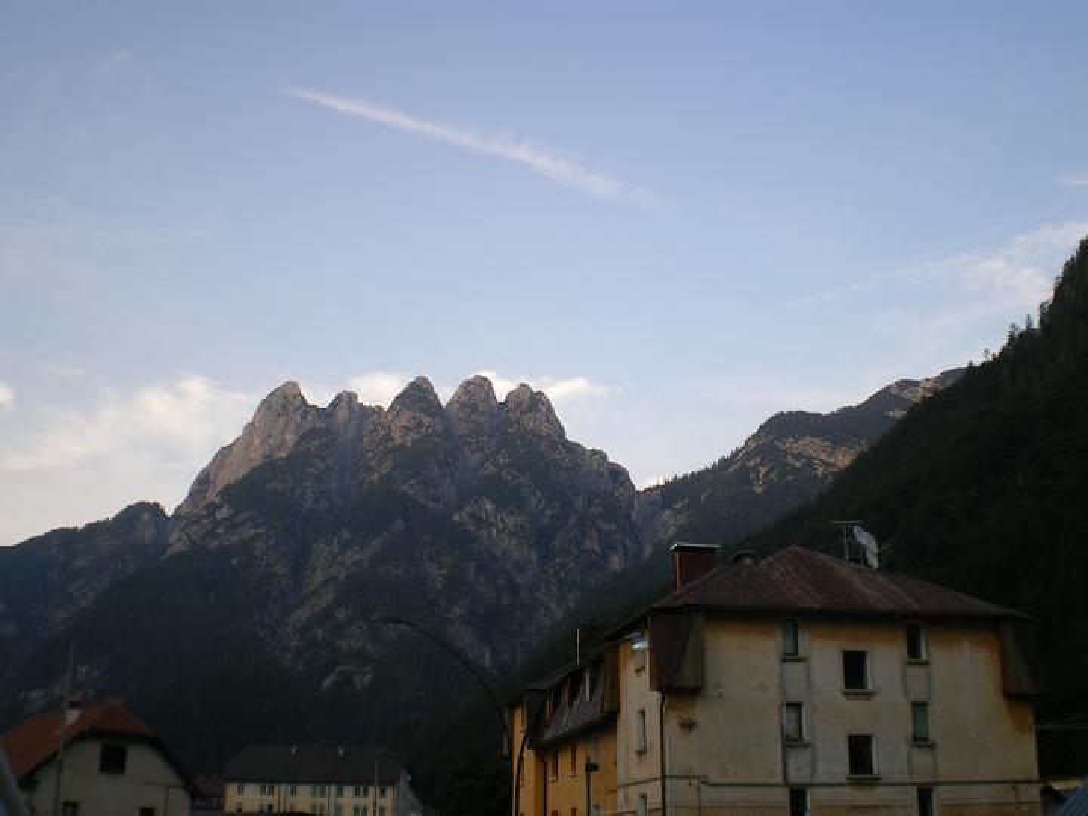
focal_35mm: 38
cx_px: 544
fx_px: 1194
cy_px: 408
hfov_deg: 49.0
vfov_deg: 37.7
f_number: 4.6
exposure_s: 1/80
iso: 64
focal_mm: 6.3
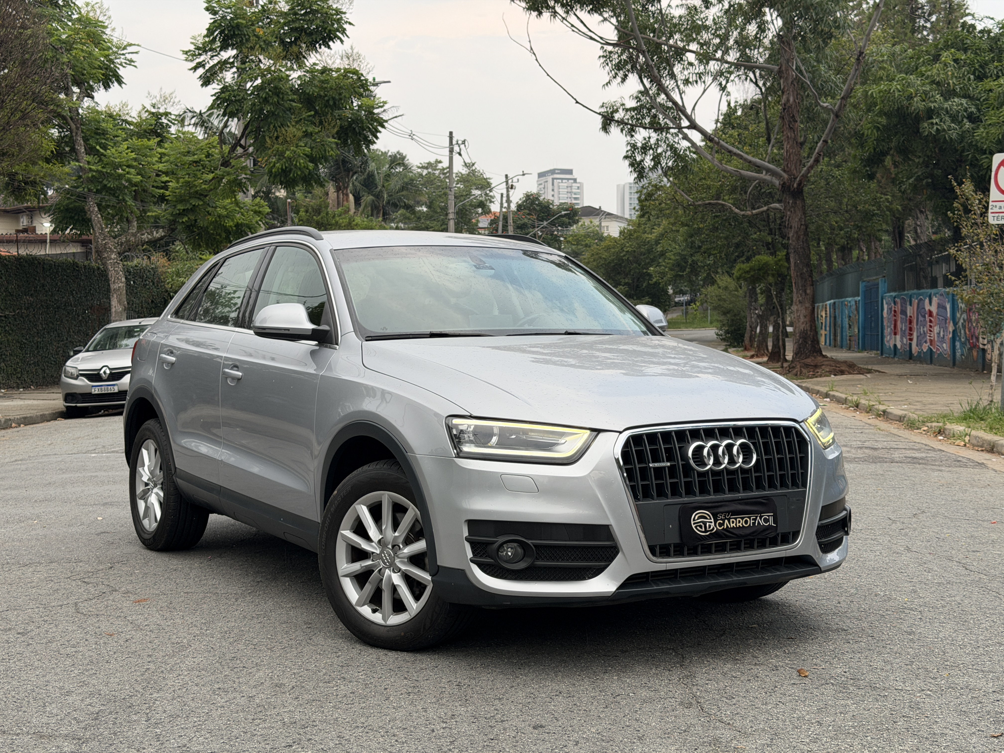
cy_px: 376
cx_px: 502
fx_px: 1392
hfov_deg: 39.7
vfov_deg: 30.3
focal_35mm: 48
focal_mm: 6.76
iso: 64
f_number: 1.78
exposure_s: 1/636
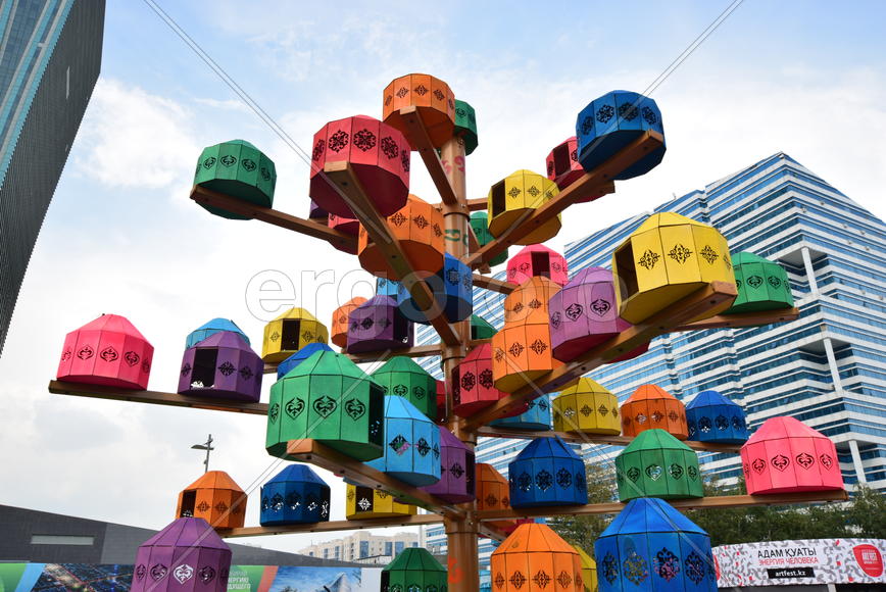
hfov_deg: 61.9
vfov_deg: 43.7
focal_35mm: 30
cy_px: 296
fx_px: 739
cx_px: 443
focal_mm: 20
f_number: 11
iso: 100
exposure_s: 1/60
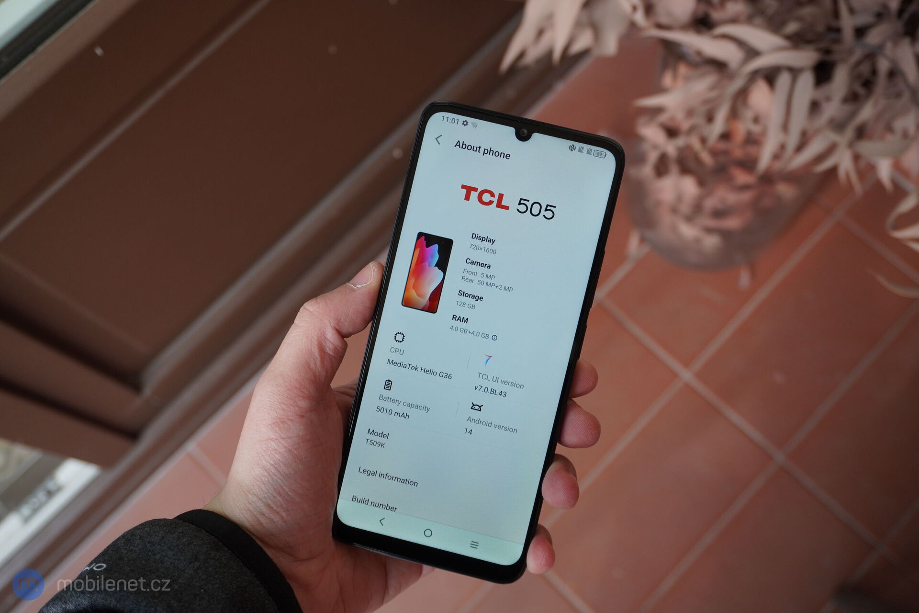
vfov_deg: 36.9
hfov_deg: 53.1
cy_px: 306
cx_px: 460
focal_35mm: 36
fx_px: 919
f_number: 4.5
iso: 320
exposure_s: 1/160
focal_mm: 24
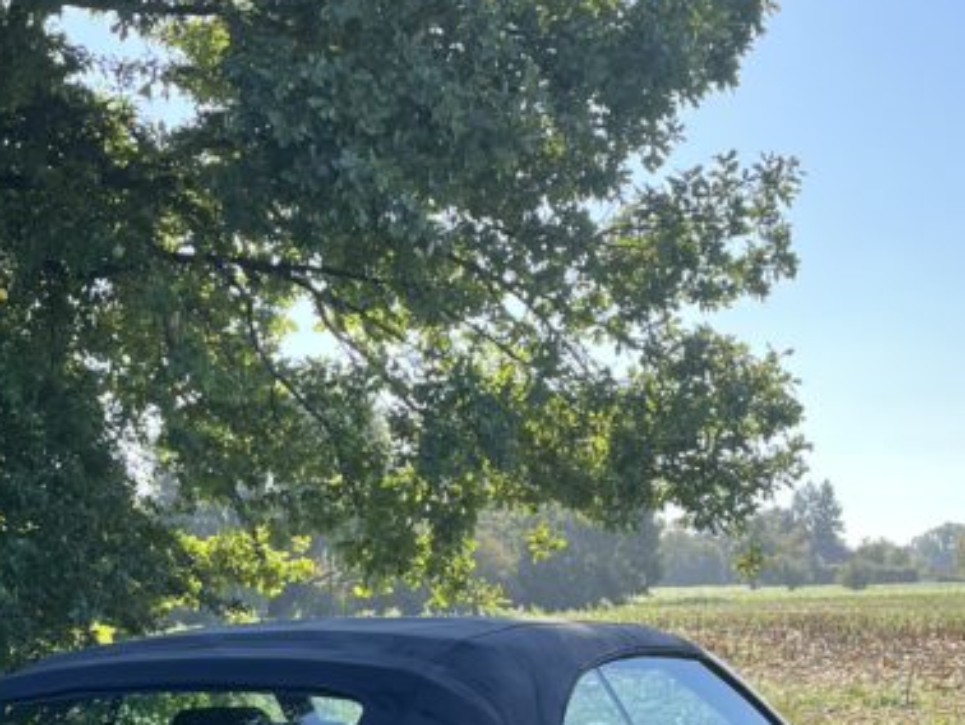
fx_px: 1534
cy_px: 608
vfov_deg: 26.0
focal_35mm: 55
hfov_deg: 34.6
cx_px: 332
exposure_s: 1/983
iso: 50
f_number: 1.6
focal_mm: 5.1
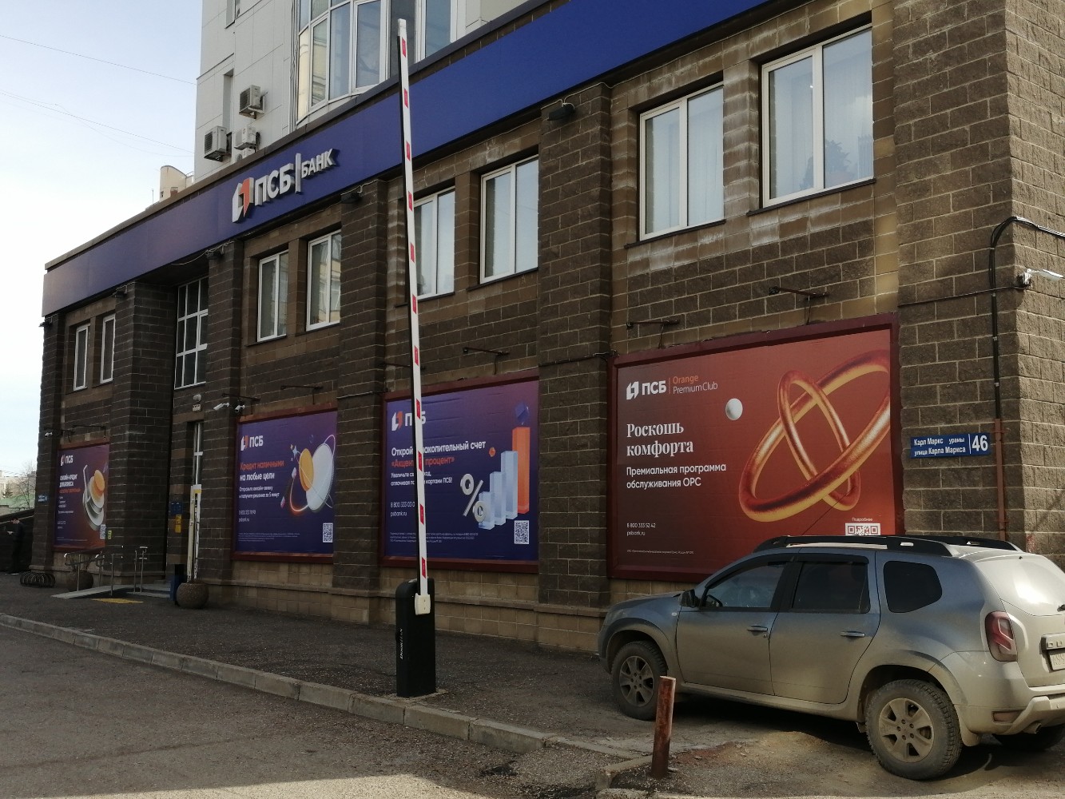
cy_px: 400
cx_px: 532
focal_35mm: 38
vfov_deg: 37.7
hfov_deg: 49.0
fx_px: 1169
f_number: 1.8
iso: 50
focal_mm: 3.88
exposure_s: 1/667
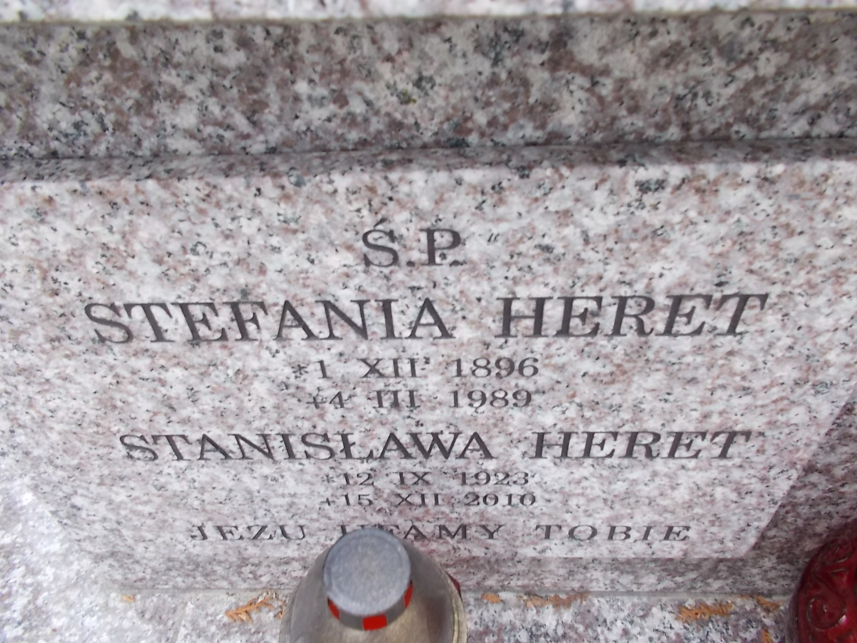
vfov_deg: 53.1
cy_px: 322
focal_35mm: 26
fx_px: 644
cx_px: 428
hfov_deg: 67.3
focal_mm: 4.6
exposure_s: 1/25
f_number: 3.2
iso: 180
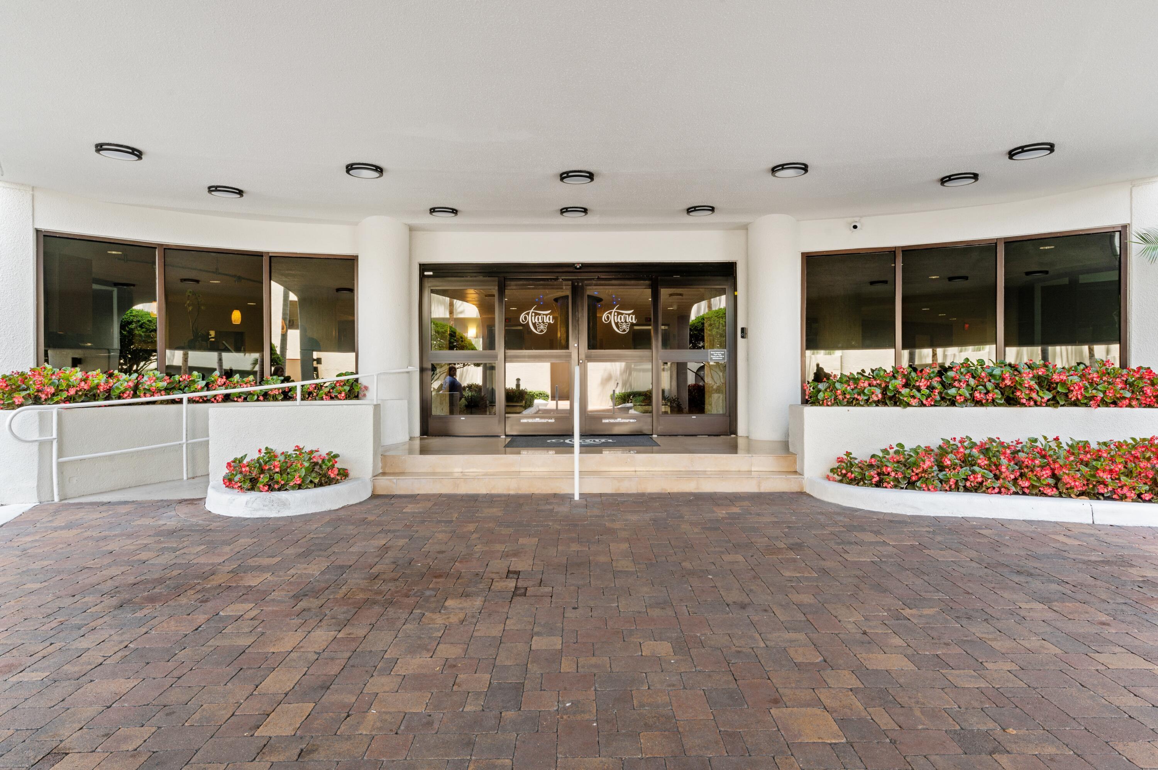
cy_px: 385
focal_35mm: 20
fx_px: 643
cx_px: 579
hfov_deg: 84.0
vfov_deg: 61.9
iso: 100
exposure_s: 1/4
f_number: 11
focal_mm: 20
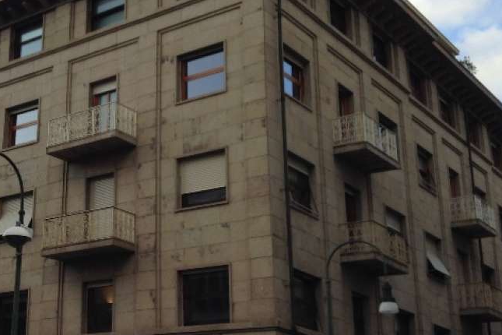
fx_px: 948
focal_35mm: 68
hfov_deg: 28.6
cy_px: 134
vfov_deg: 20.0
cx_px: 58
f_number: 2.4
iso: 25
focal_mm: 3.3
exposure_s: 1/263
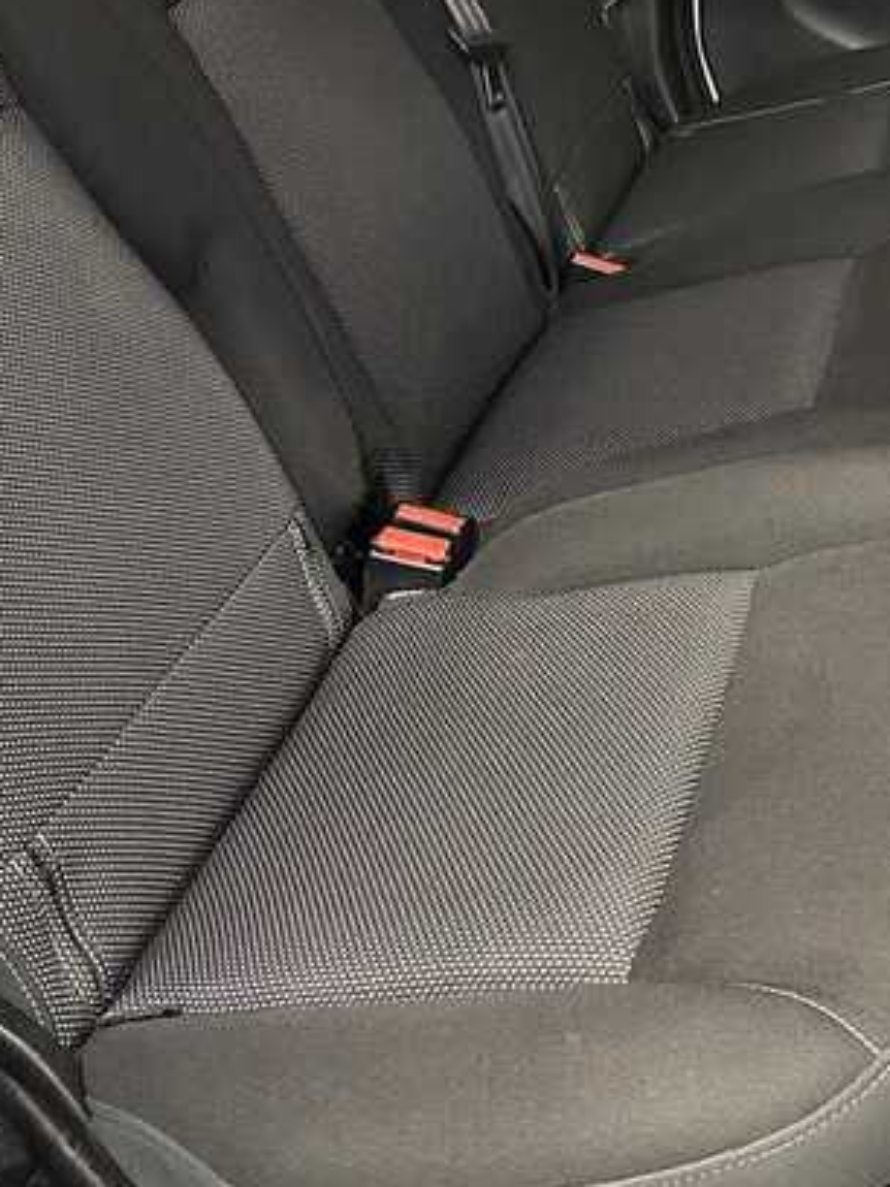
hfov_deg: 27.1
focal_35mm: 53
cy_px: 266
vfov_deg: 35.2
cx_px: 683
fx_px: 1817
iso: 1000
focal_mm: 6.86
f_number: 1.78
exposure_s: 1/33
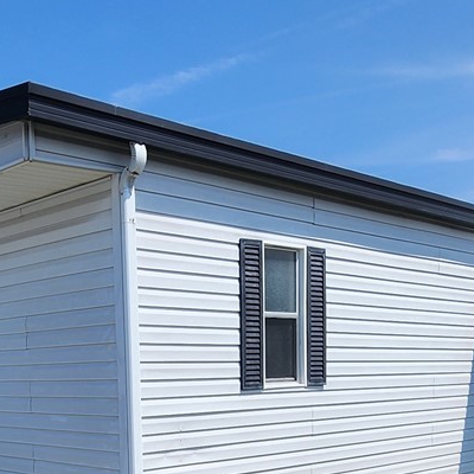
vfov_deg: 33.1
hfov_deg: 36.7
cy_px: 497
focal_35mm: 46
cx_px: 201
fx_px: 713
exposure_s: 1/2544
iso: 50
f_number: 2.2
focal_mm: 2.2
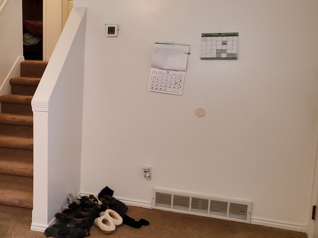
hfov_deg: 42.8
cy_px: 114
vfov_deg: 34.3
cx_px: 63
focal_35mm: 42
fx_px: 386
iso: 500
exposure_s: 1/40
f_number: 2.4
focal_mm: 4.3
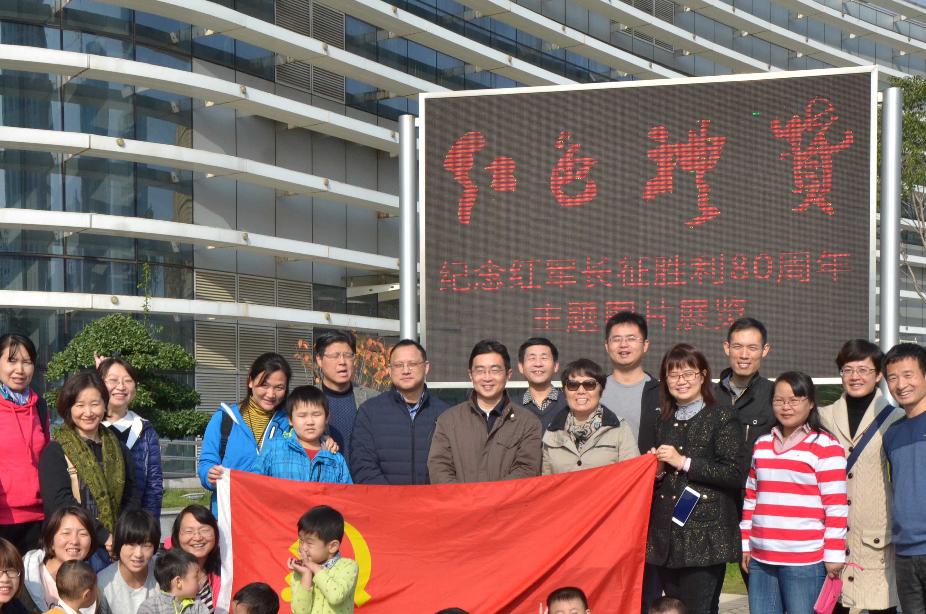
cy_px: 448
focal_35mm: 54
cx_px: 387
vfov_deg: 24.7
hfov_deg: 36.8
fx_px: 1386
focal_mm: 24
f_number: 10
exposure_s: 1/400
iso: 200
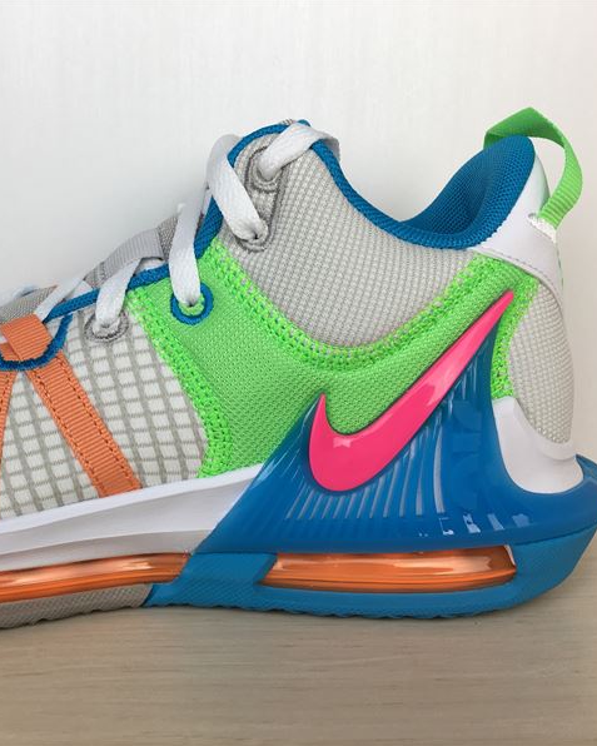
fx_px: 839
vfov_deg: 47.9
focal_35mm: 38
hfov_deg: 37.9
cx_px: 133
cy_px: 373
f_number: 2.2
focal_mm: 4.15
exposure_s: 1/120
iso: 25
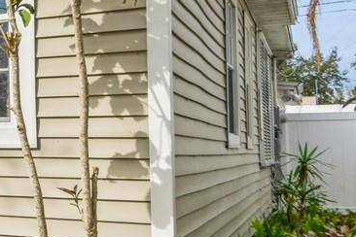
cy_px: 84
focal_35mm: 72
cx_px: -267
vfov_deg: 18.8
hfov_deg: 20.6
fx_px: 714
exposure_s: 1/320
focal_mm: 11
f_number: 8
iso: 200
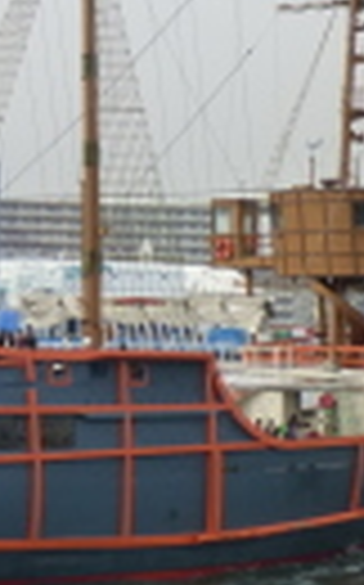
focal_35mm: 167
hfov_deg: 7.7
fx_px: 2657
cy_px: 137
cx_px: -198
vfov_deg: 12.5
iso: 160
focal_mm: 7.4
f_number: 3.8
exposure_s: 1/500
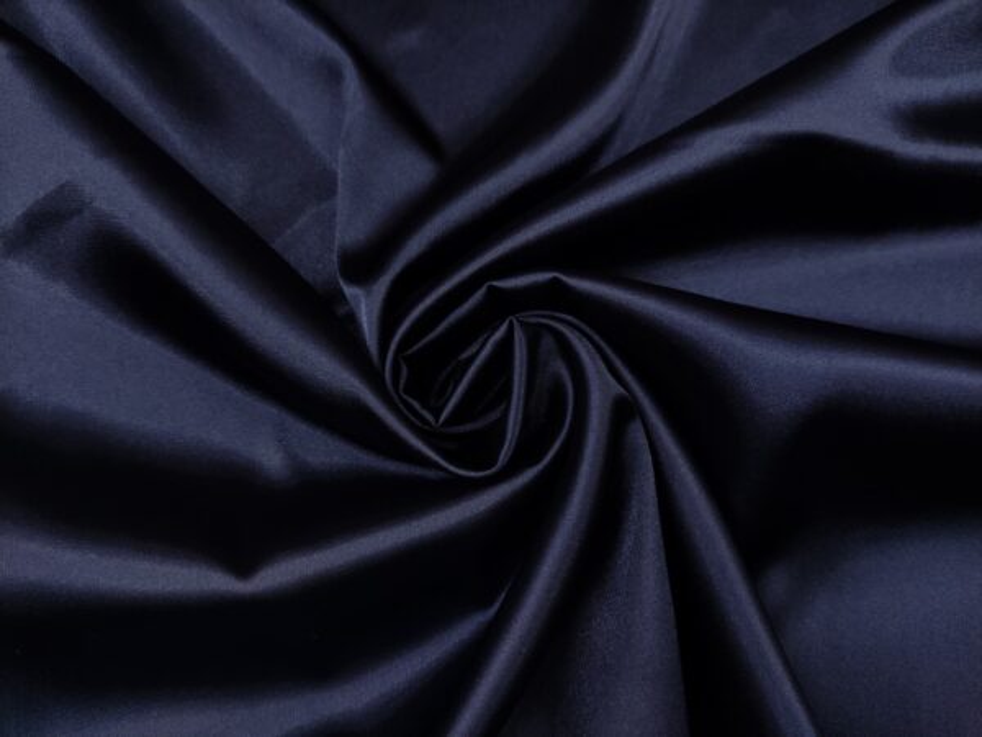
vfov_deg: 54.9
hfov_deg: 69.4
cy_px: 368
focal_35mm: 25
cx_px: 491
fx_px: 709
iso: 250
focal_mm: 5.43
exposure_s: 1/100
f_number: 1.89
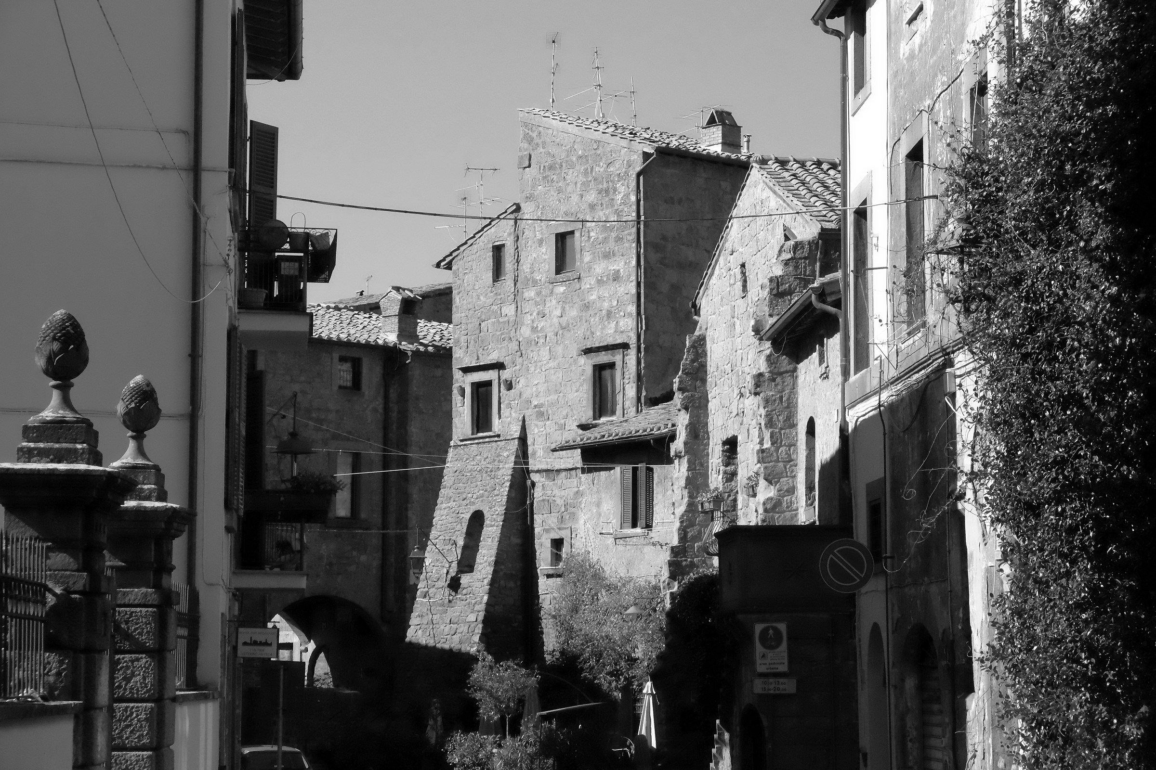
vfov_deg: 16.5
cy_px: 385
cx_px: 578
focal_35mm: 83
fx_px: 2665
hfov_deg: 24.5
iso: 6400
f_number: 10
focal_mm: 55
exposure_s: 1/4000
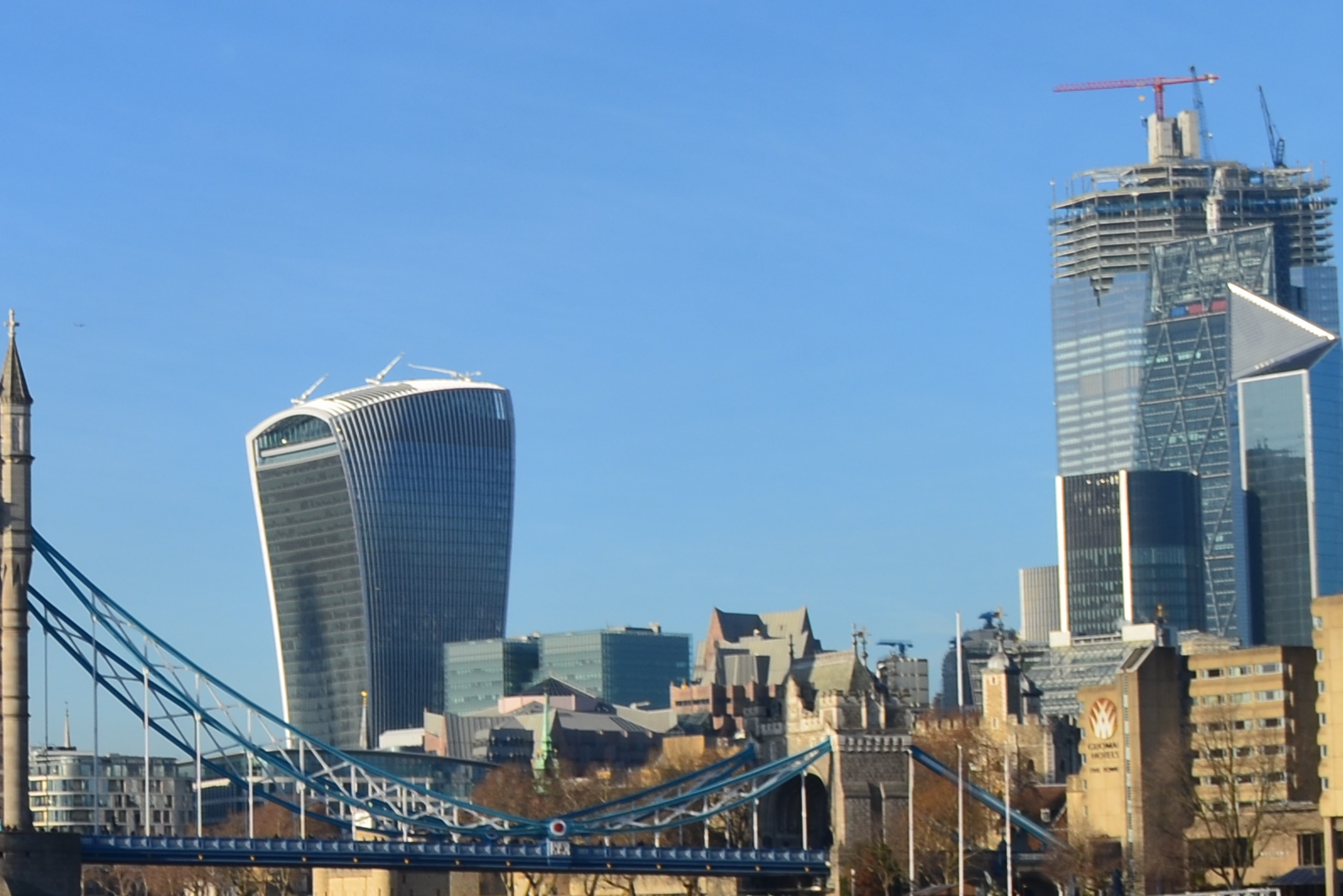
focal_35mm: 102
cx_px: -478
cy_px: 494
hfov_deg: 18.4
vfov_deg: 13.4
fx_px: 3805
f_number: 11
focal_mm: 22
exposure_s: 1/125
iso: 100
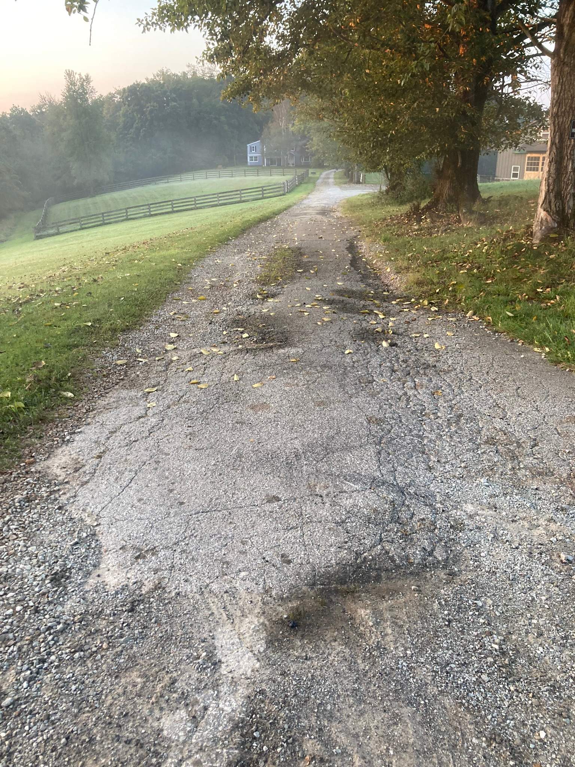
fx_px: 620
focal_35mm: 28
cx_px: 288
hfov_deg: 49.7
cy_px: 384
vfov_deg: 63.4
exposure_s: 1/99
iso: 80
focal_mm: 3.99
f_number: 1.8
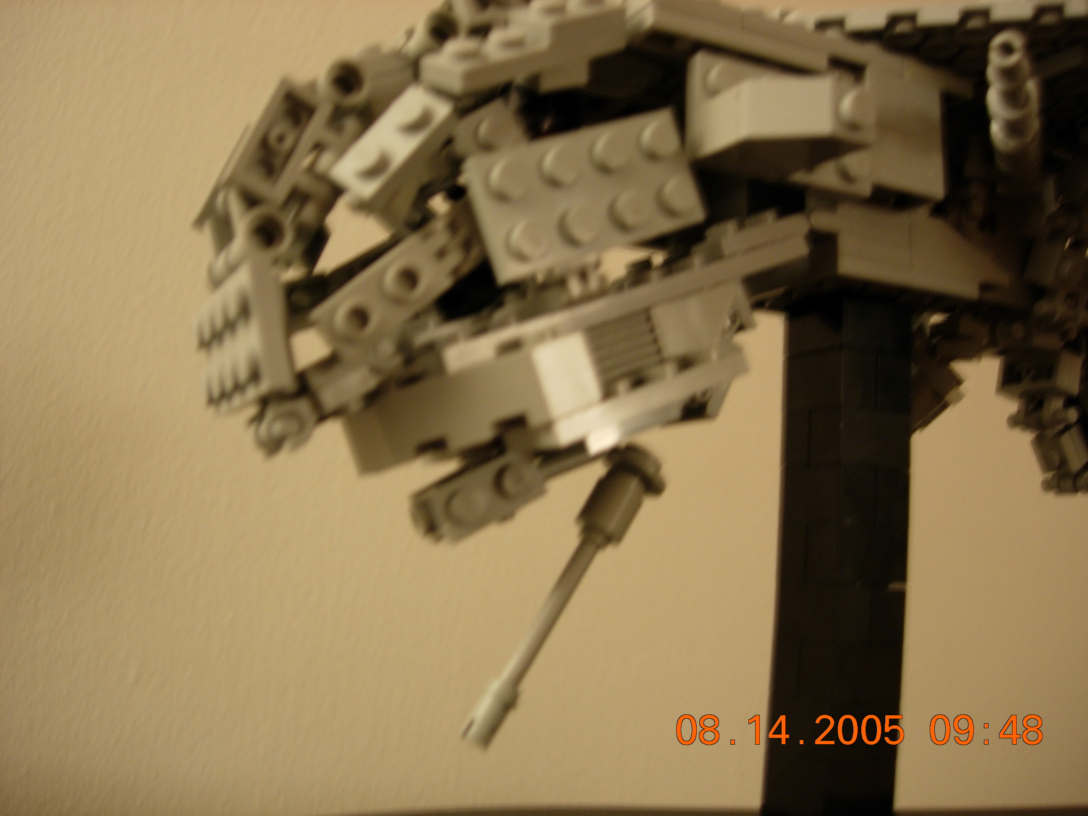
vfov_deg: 37.7
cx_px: 544
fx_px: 1194
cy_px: 408
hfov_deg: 49.0
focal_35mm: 38
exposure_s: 1/6.9
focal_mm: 7.8
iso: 64
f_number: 2.8
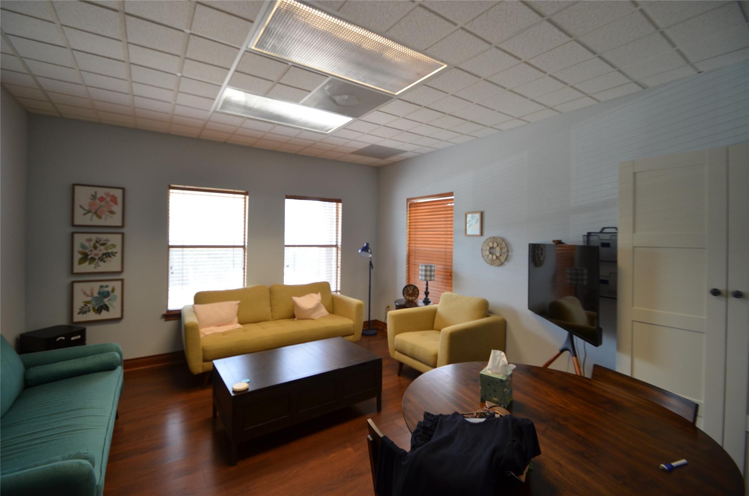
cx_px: 374
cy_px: 248
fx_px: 311
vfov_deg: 77.1
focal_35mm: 15
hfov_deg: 100.5
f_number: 4
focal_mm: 10
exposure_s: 1/60
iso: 400
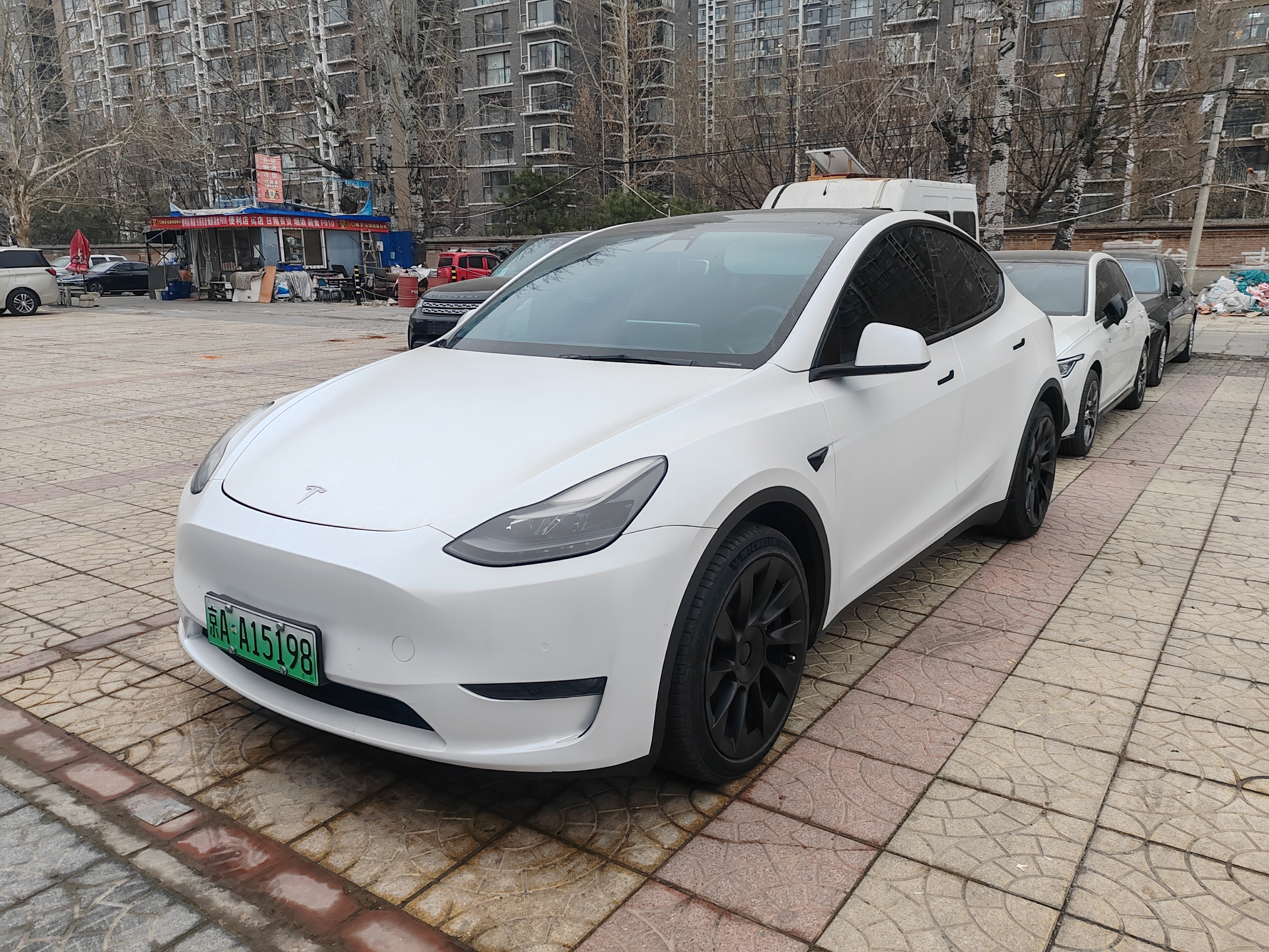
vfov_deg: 51.4
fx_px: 990
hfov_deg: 65.3
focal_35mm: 27
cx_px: 634
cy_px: 476
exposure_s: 1/100
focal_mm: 6.14
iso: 160
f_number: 1.8
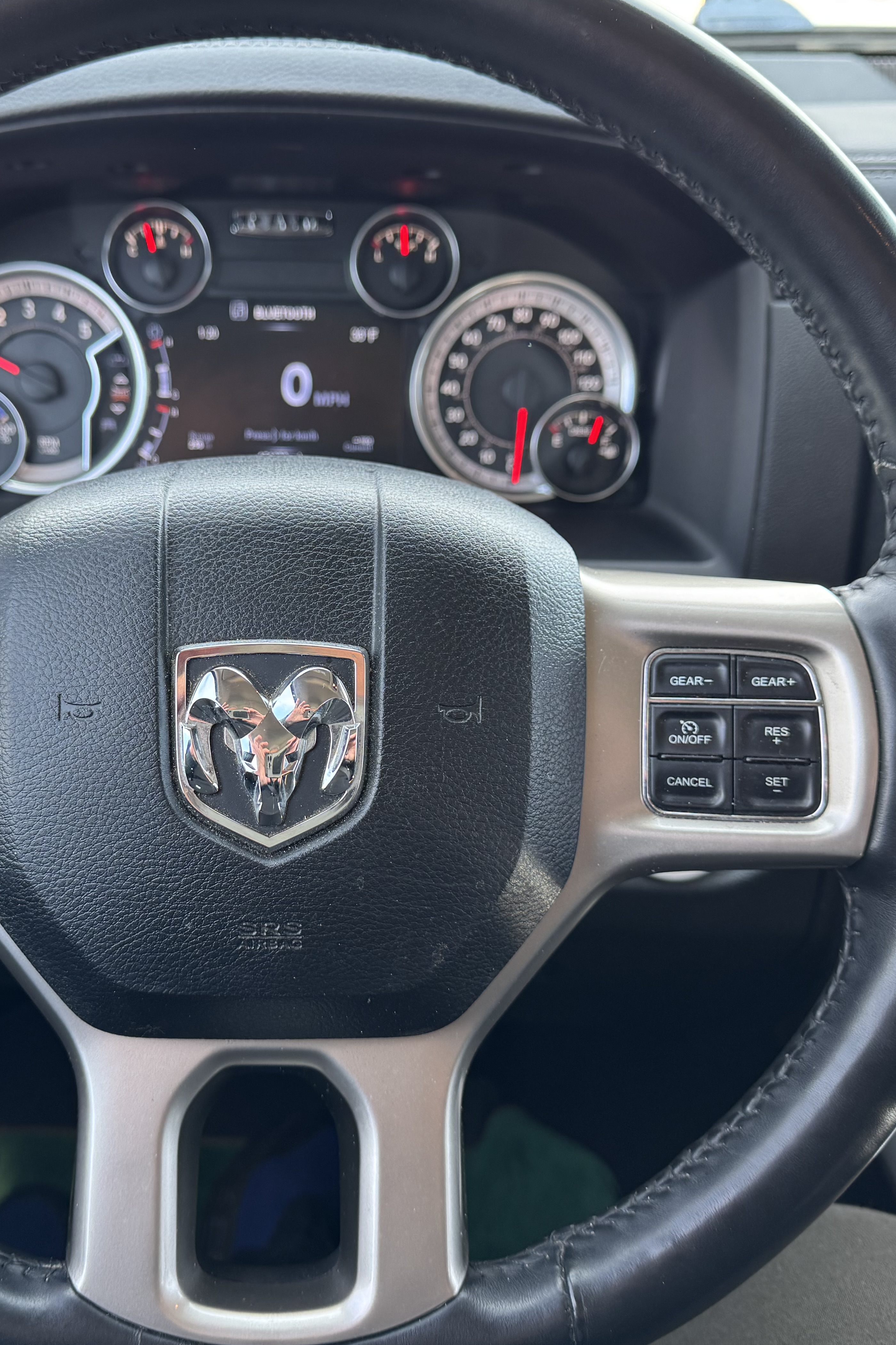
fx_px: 1269
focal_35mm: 34
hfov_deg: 38.4
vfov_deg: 55.8
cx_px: 295
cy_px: 661
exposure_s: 1/121
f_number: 1.78
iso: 160
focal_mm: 6.76
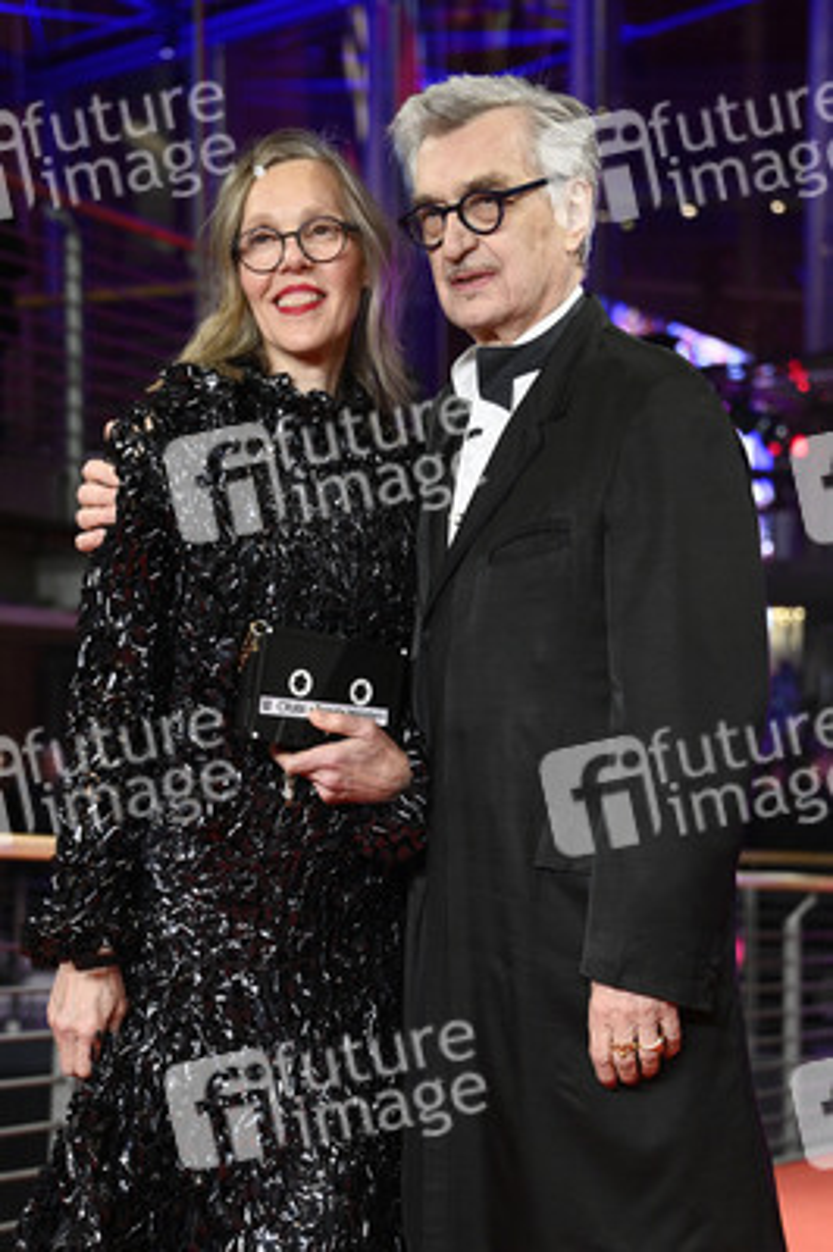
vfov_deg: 20.8
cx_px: 416
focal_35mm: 98
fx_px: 3407
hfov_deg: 13.9
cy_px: 626
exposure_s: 1/200
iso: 5000
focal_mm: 98
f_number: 5.6
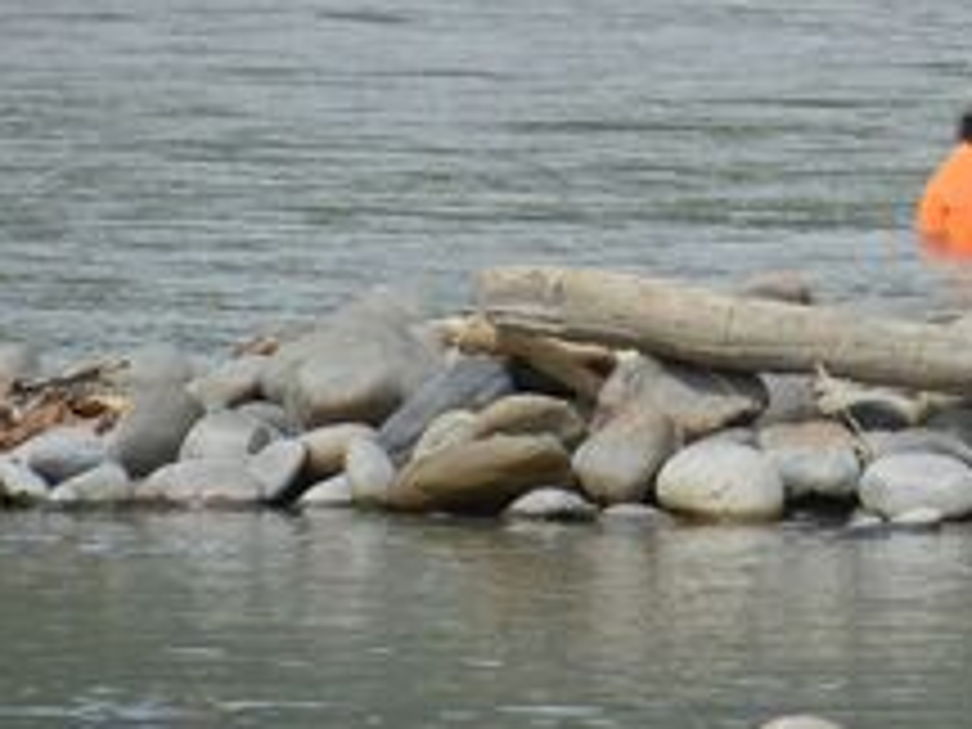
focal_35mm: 833
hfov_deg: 2.4
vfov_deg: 1.8
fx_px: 23390
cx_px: 891
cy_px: 369
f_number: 5.9
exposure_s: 1/640
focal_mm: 81
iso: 160
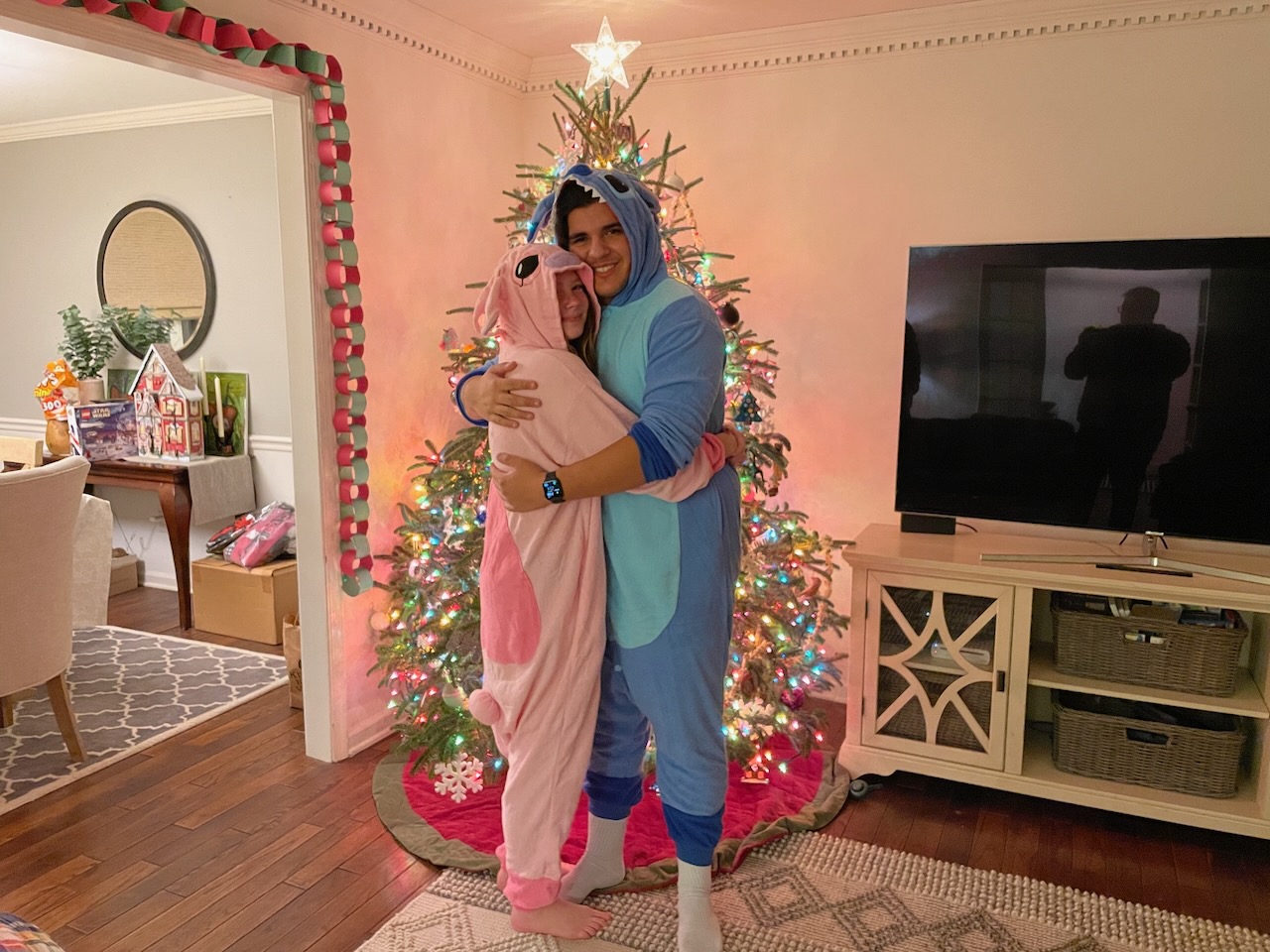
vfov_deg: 53.1
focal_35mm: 26
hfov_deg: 67.3
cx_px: 635
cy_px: 476
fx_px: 954
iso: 800
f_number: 1.6
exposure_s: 1/30
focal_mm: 4.2
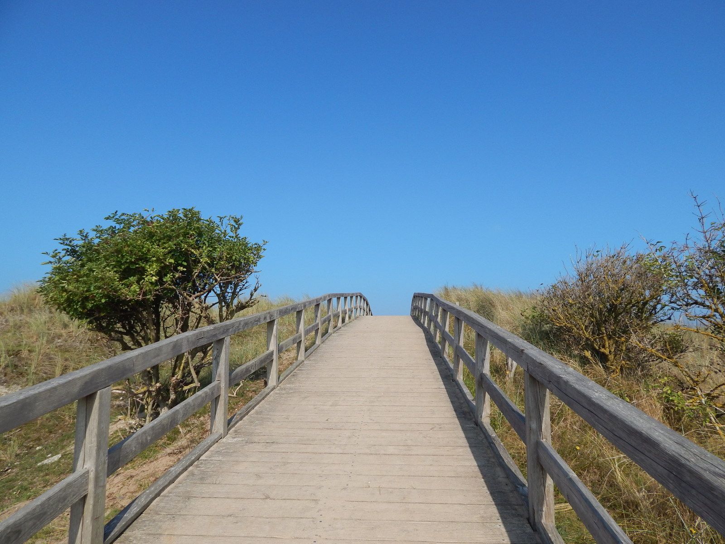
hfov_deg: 73.9
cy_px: 272
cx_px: 362
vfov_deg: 58.9
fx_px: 482
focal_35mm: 23
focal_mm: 4
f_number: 6
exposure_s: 1/640
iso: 125
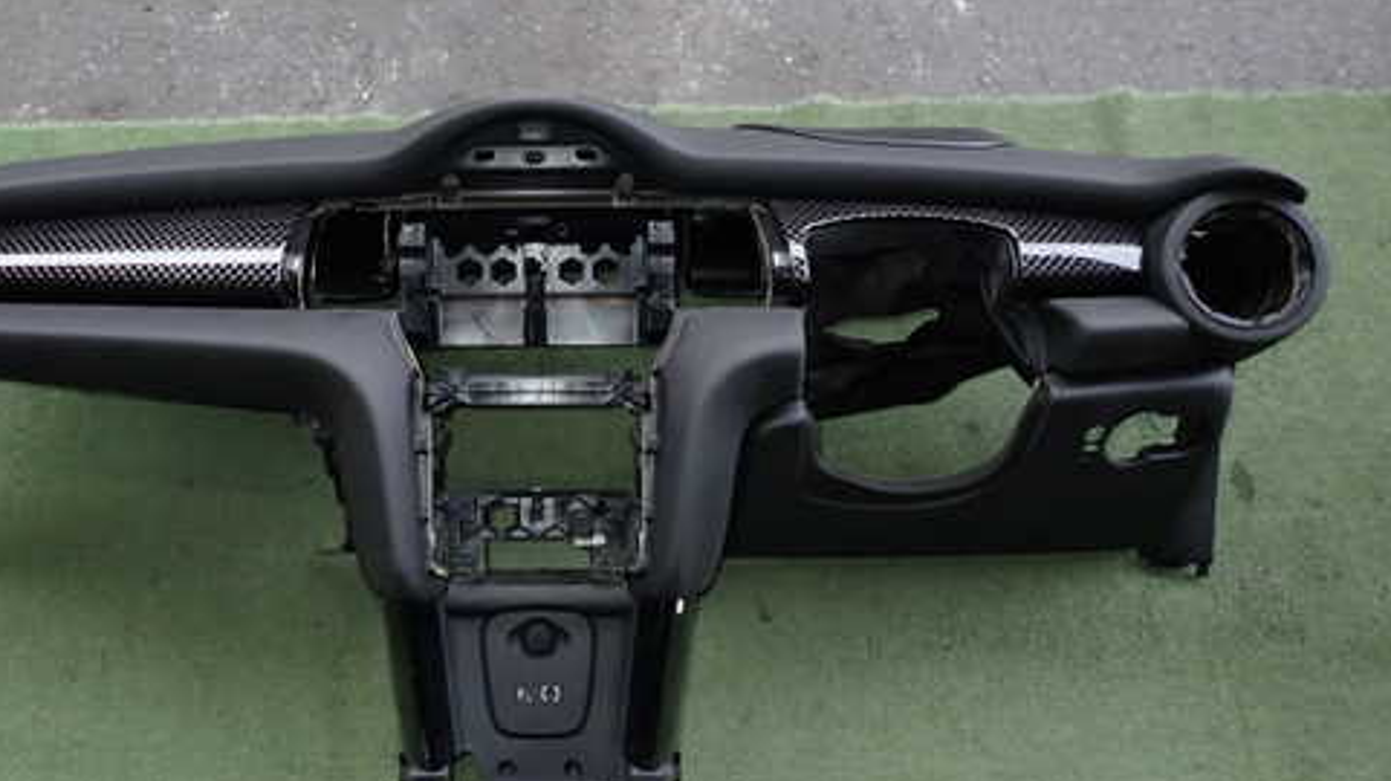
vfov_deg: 34.6
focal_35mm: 34
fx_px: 1253
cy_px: 362
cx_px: 529
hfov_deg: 57.4
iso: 200
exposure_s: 1/30
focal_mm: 4.5
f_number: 5.6
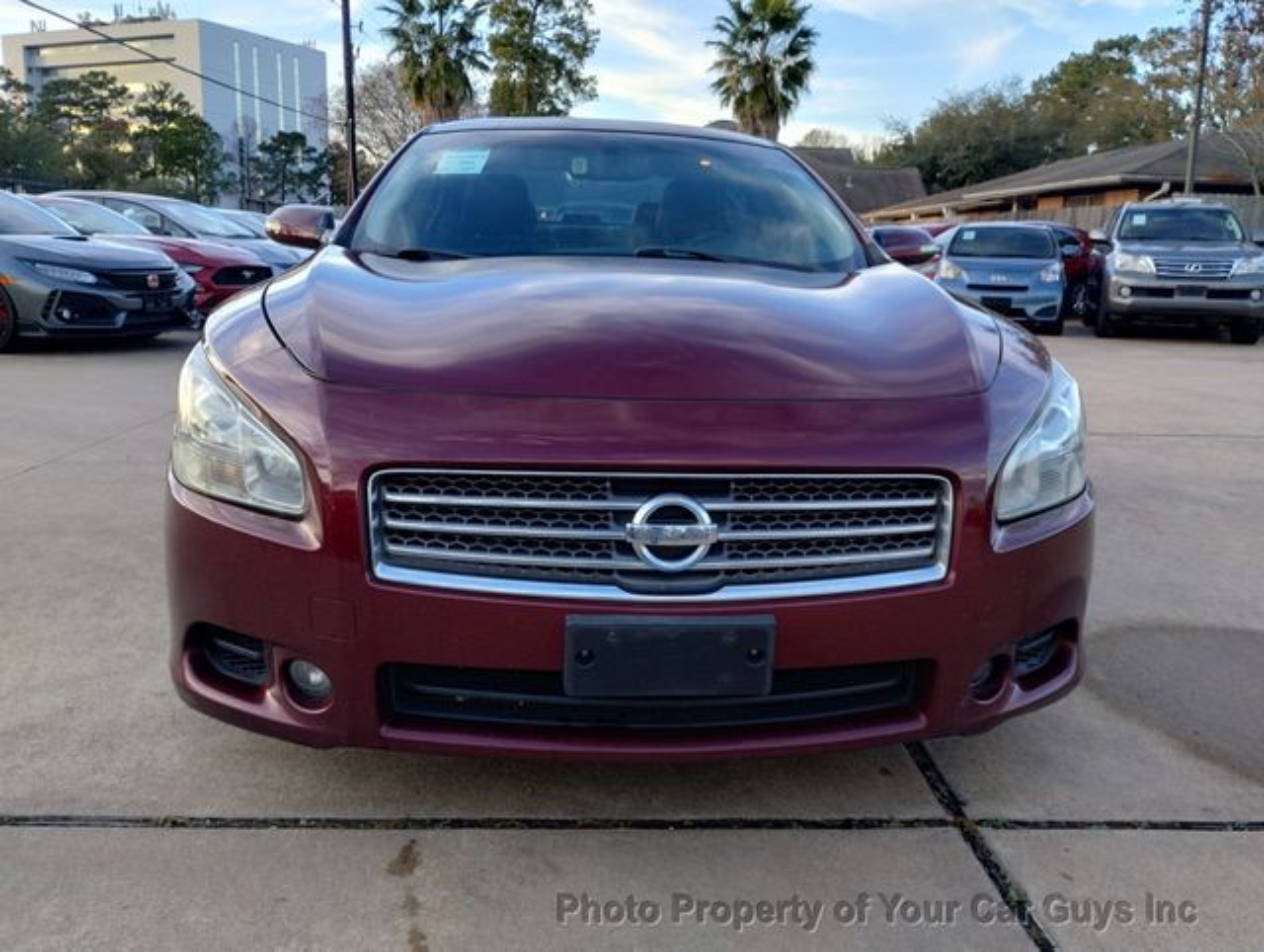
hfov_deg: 63.4
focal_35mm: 28
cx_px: 632
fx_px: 1024
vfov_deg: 49.9
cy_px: 476
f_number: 1.8
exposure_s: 1/120
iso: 173
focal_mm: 4.27
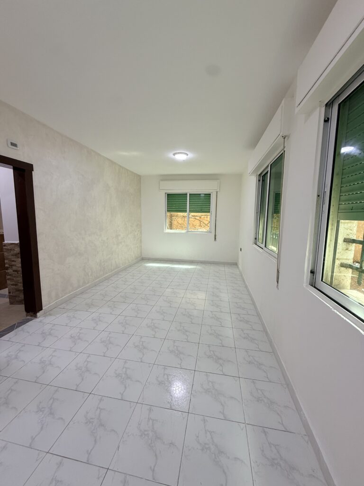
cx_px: 182
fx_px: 196
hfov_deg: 85.7
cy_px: 243
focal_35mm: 14
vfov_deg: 102.1
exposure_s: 1/100
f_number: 2.2
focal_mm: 2.22
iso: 80
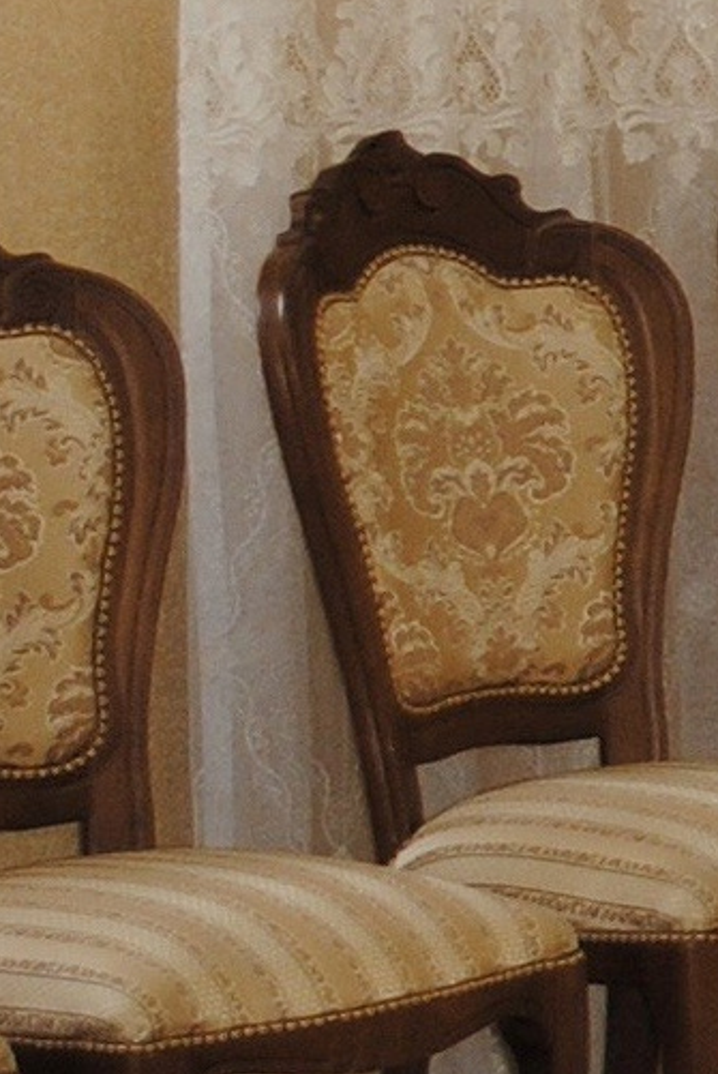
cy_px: -122
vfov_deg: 8.1
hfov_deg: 5.1
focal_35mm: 252
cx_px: 2465
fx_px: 7523
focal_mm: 22
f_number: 4
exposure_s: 1/60
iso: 200
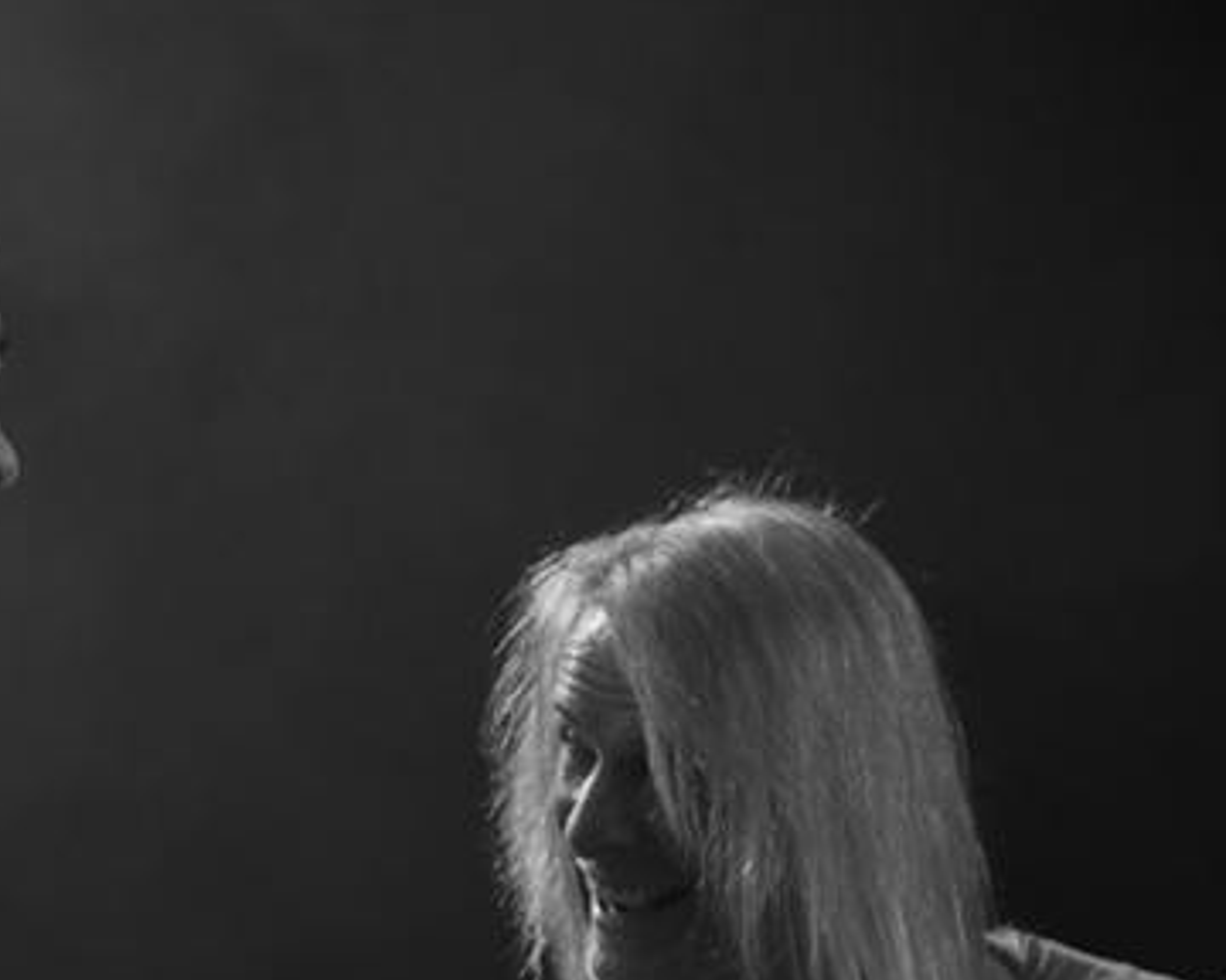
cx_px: 327
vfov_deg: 6.6
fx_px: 8527
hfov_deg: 8.2
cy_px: 805
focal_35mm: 235
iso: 500
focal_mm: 125
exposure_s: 1/250
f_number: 4.5
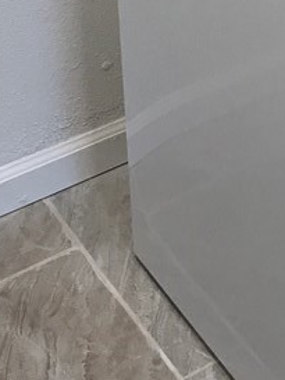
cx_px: 204
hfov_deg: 14.1
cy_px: -153
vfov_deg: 17.2
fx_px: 1152
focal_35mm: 105
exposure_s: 1/40
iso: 25
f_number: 1.8
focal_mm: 3.99
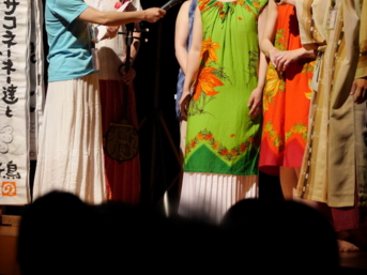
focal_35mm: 181
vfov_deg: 8.2
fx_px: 1918
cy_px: 73
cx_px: 193
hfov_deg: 10.9
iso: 1600
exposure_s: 1/80
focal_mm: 62
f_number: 2.8
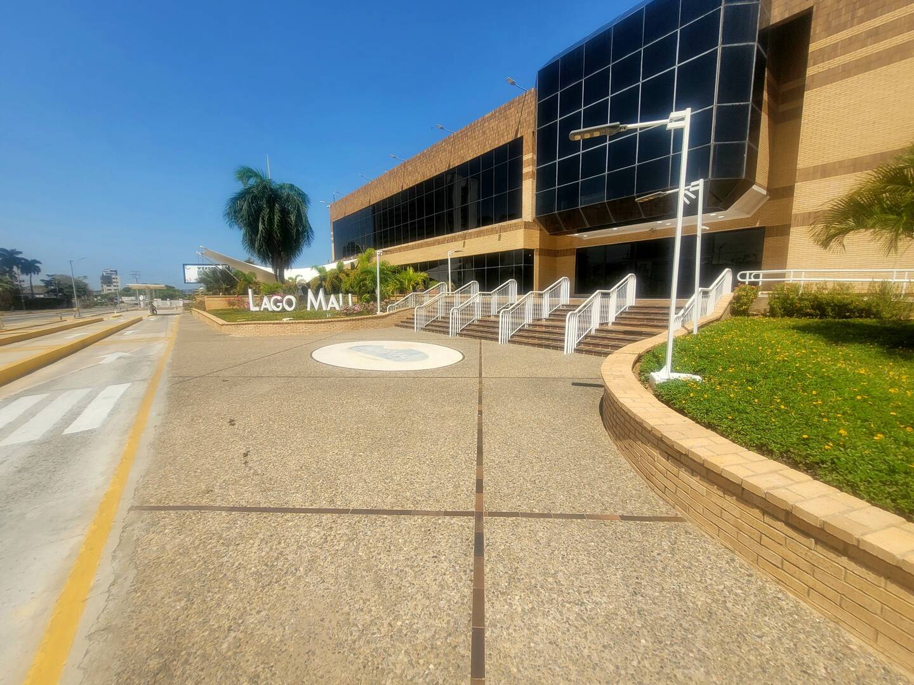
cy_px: 342
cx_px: 457
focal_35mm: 13
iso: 40
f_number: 2.2
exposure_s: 1/2000
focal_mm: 1.74
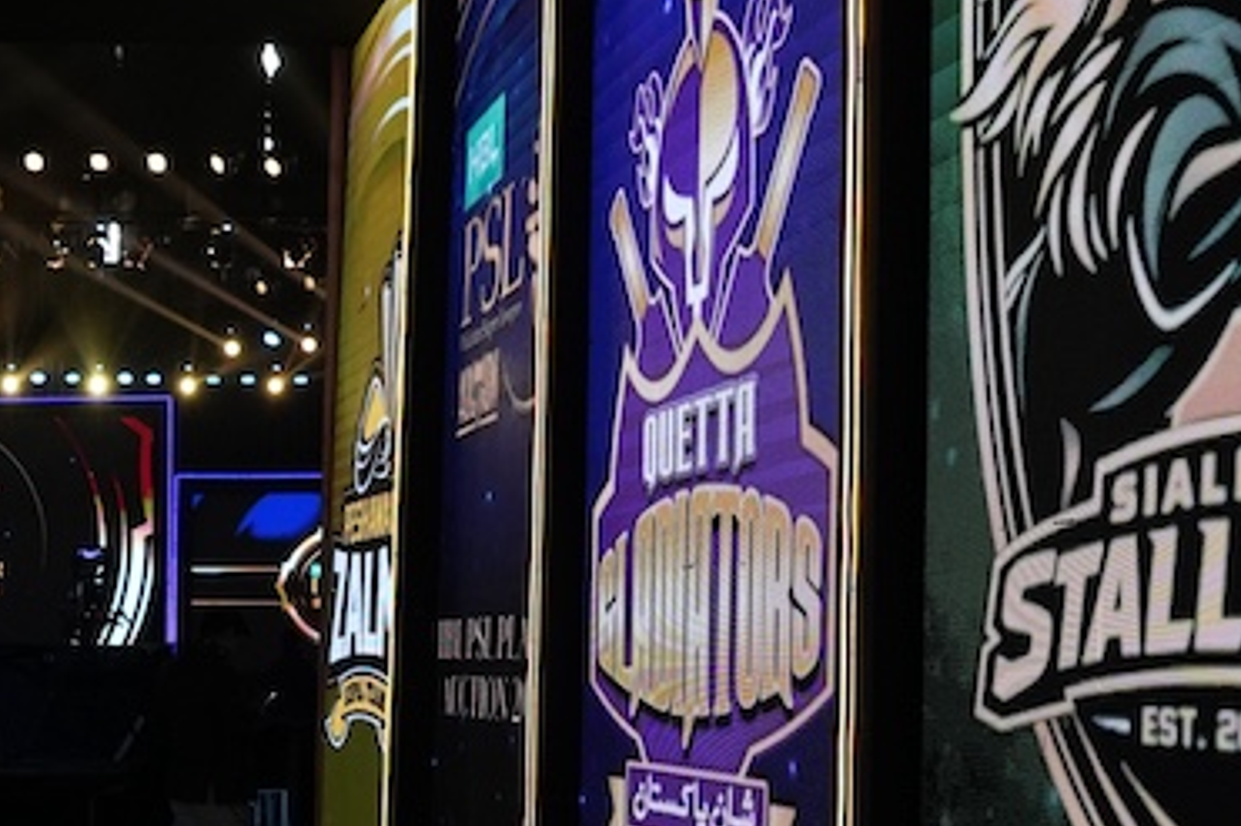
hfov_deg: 27.5
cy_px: 727
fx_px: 2343
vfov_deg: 19.7
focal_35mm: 68
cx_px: -77
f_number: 2.8
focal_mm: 18
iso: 1600
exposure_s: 1/320
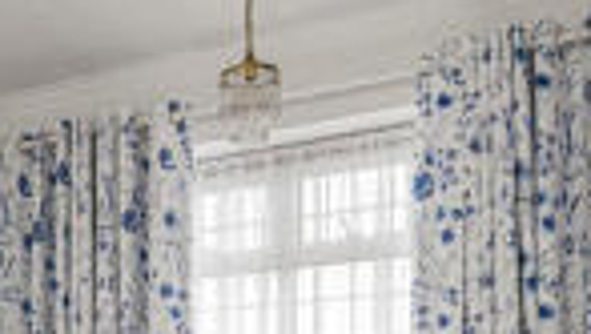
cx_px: 86
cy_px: 449
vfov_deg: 19.6
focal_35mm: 56
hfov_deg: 35.5
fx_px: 878
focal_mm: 12
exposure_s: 1/25
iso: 320
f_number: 9
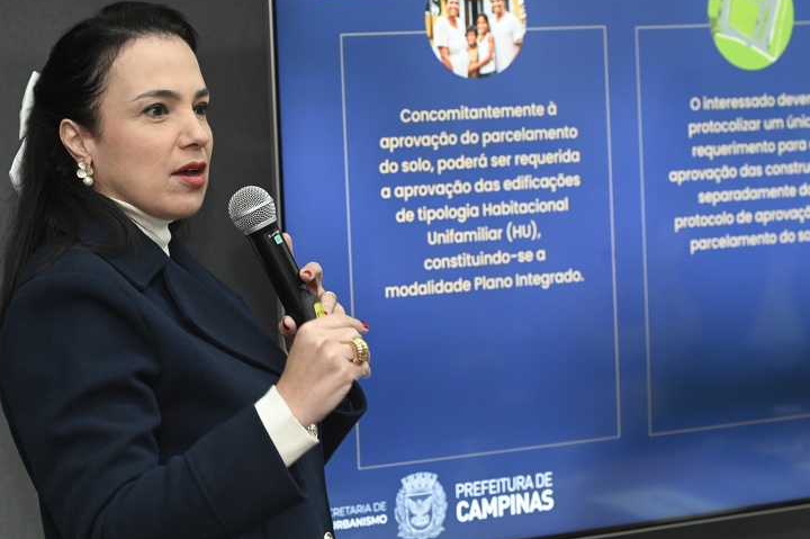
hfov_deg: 13.3
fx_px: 3463
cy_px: 208
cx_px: 495
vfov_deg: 8.9
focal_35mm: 154
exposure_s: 1/200
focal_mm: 110
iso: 2500
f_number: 5.6
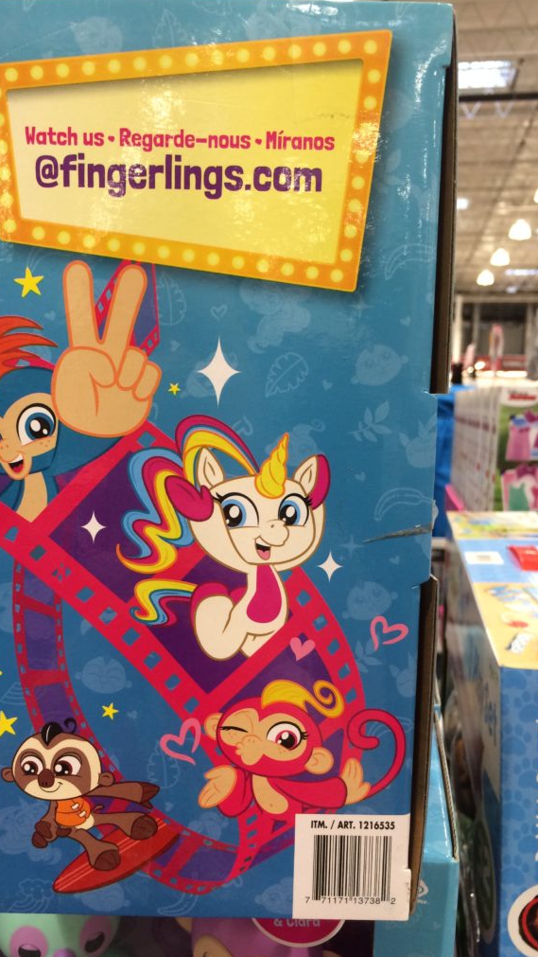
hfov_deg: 36.5
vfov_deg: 61.0
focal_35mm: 32
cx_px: 201
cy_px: 476
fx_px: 811
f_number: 2.2
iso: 100
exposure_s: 1/33
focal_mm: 4.15
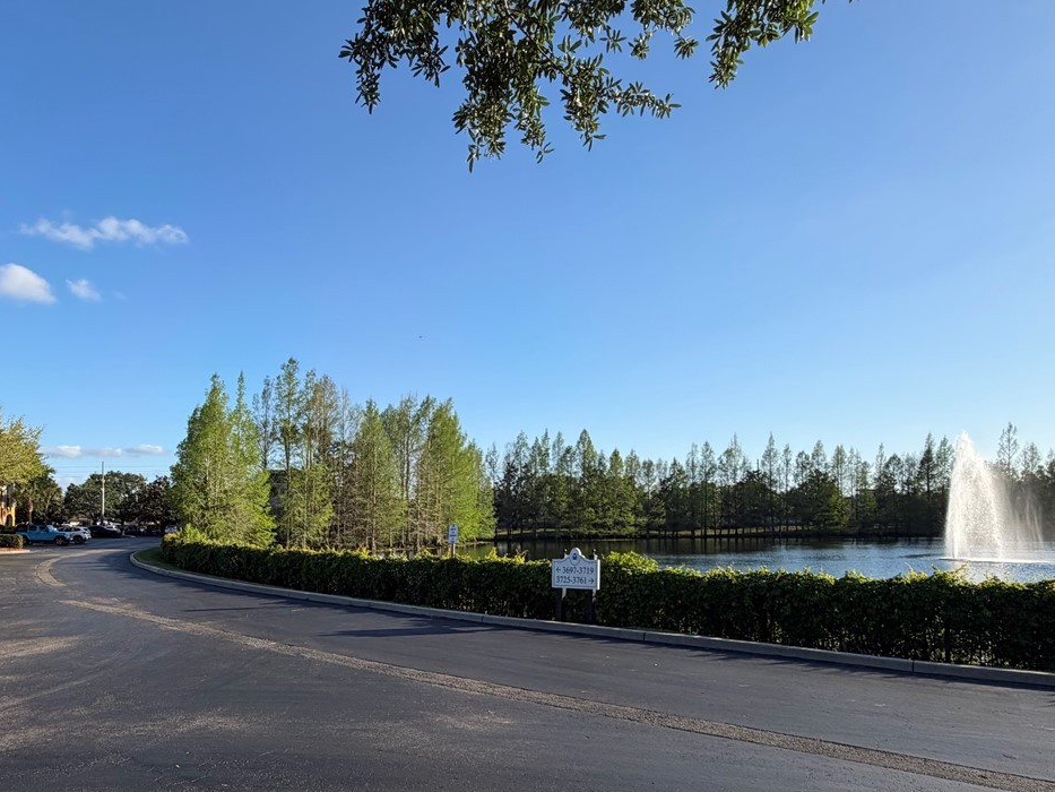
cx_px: 412
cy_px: 505
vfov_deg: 56.0
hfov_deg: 70.7
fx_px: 732
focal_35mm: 24
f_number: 2.2
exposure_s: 1/770
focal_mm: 2.22
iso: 32
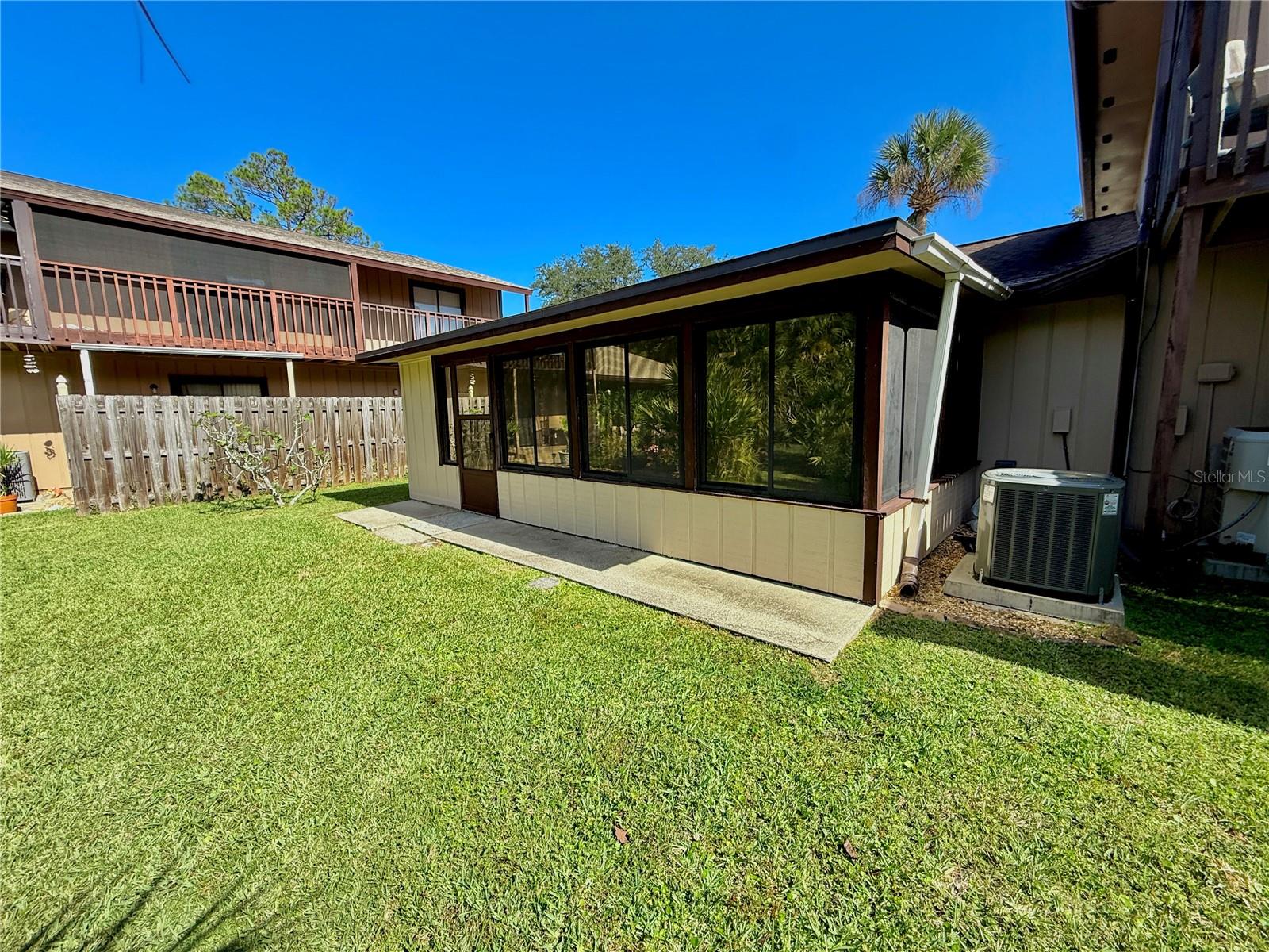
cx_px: 634
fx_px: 513
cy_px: 476
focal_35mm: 14
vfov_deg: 85.7
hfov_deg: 102.1
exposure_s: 1/1105
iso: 50
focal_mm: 2.22
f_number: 2.2
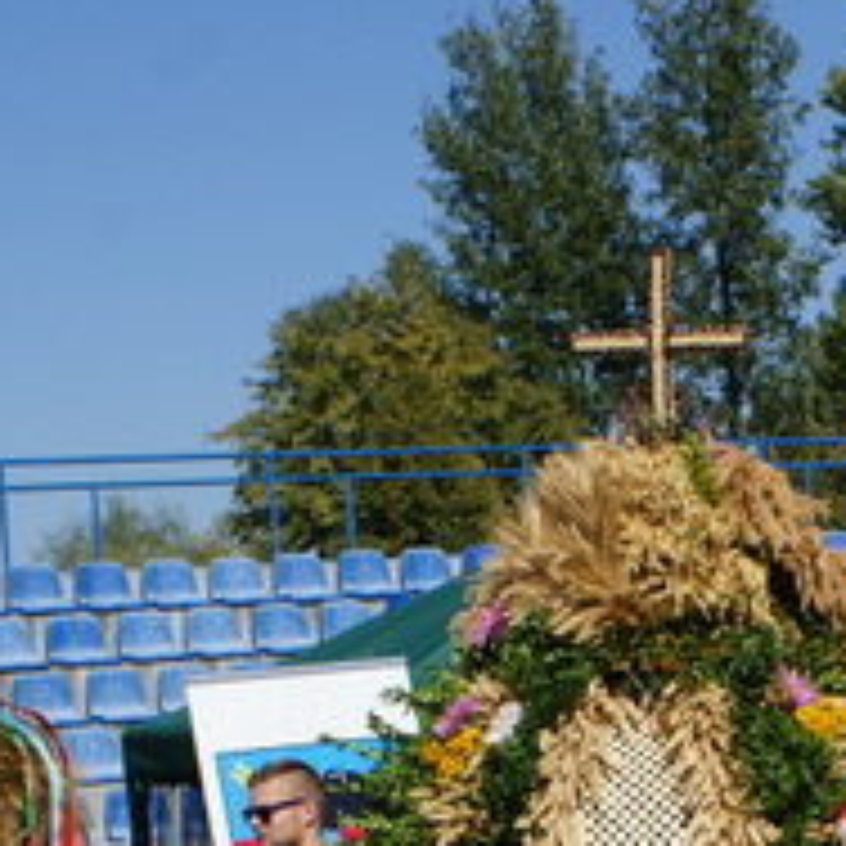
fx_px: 3373
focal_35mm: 122
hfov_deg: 14.2
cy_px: 772
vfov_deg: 14.1
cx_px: 626
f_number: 11
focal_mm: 28
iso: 100
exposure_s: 1/250
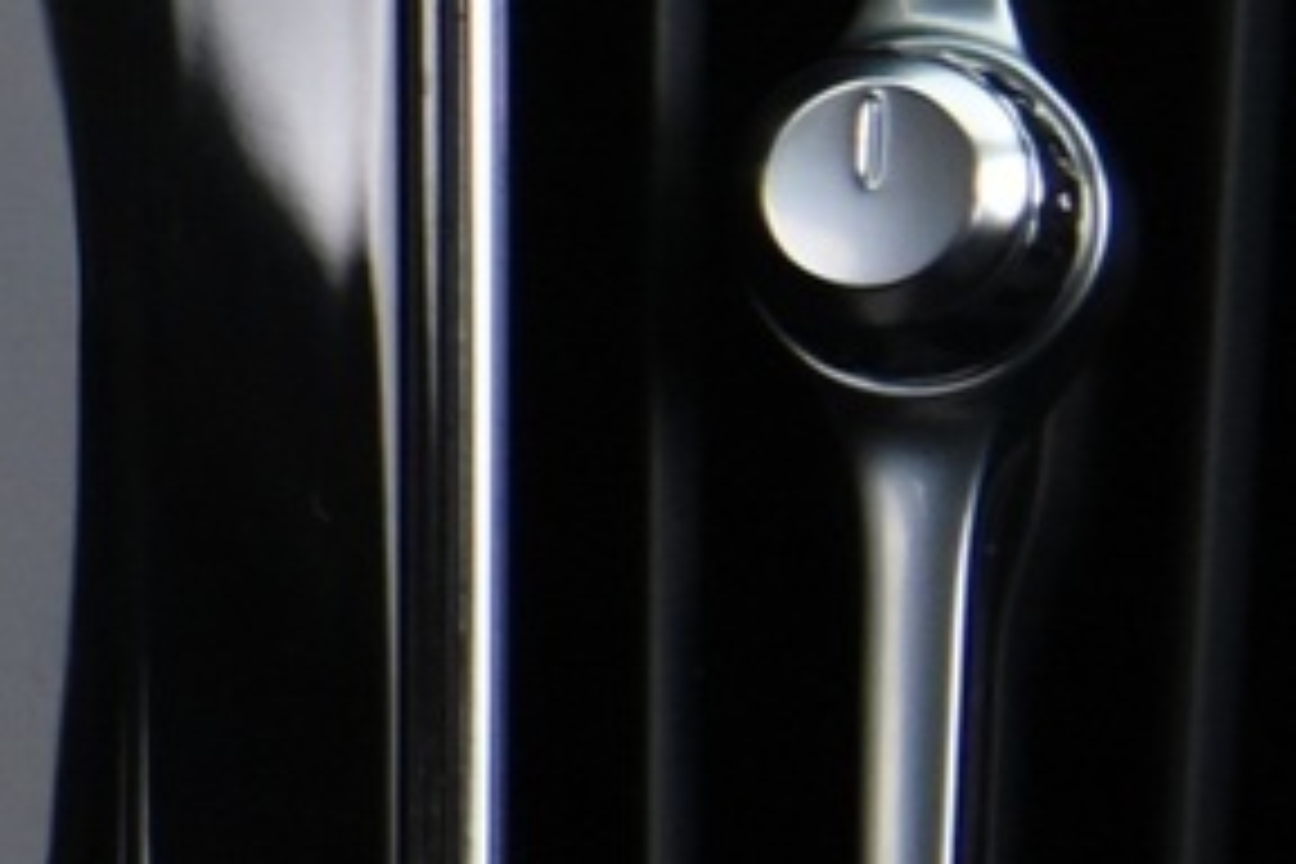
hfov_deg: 7.0
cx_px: -1724
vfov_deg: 4.9
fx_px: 10115
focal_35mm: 281
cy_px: 360
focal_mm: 50
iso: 4000
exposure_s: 1/40
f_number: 4
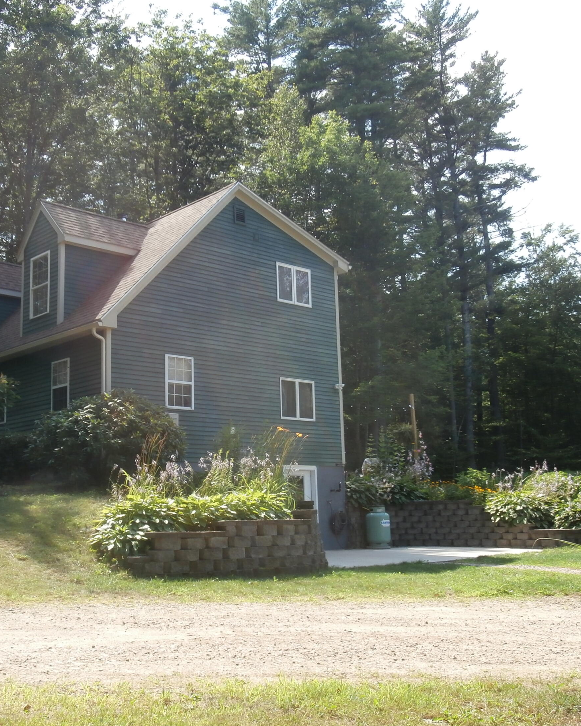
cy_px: 368
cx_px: 219
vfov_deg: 45.8
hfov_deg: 37.1
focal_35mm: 40
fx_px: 860
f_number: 3.5
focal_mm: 5.36
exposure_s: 1/320
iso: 100
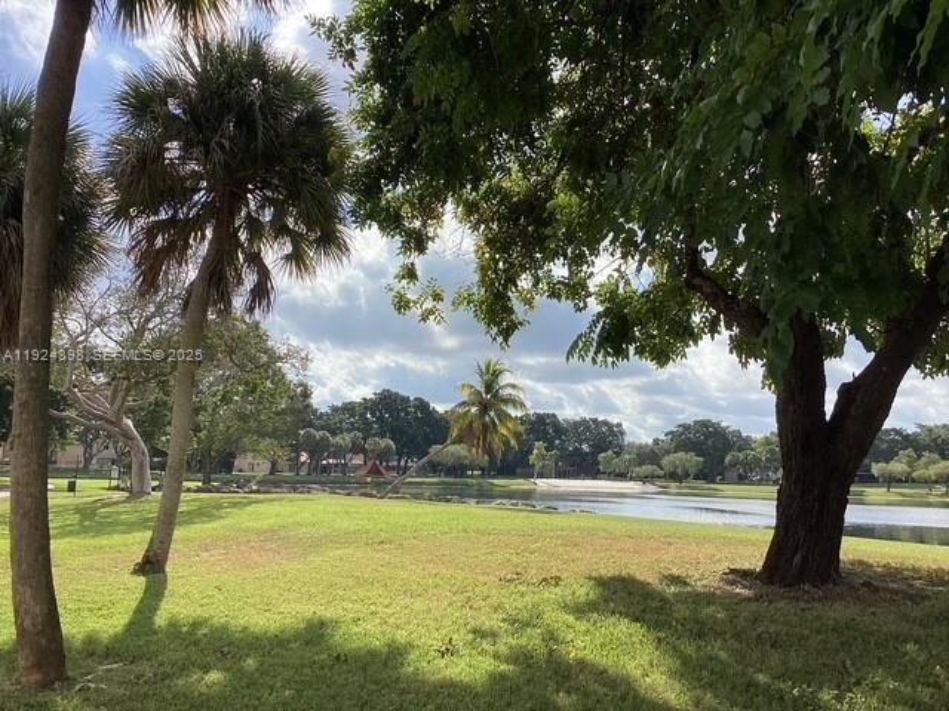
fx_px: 850
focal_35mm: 31
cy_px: 356
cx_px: 474
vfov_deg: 45.4
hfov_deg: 58.4
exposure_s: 1/1404
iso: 25
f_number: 2.4
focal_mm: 3.3
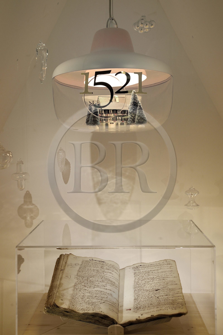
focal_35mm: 46
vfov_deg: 42.8
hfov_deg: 29.2
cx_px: 112
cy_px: 168
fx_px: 428
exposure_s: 1/125
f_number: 8
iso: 800
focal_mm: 46
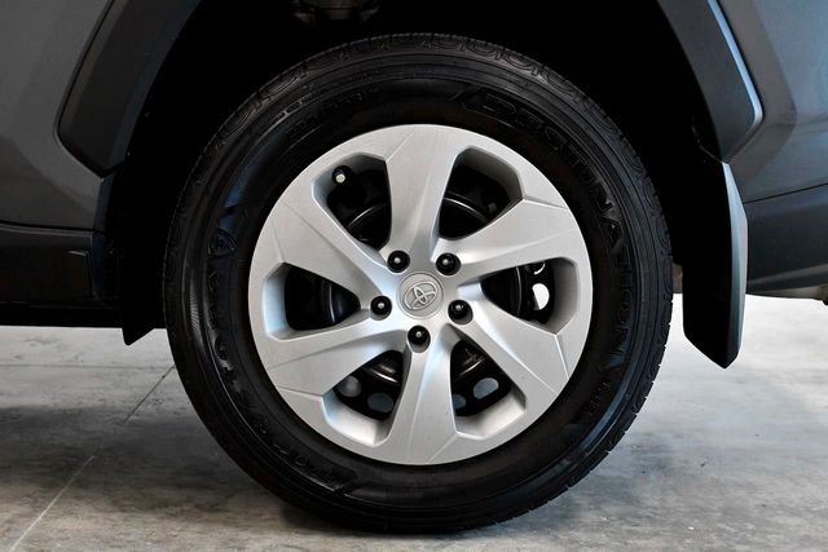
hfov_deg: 45.4
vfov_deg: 31.2
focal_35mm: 43
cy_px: 276
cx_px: 414
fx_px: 989
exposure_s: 1/1600
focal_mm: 29
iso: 2500
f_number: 3.5
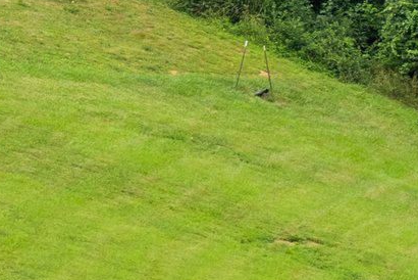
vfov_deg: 2.6
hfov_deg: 3.9
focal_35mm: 524
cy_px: -204
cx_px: -468
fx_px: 6088
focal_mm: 105
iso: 640
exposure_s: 1/2500
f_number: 4
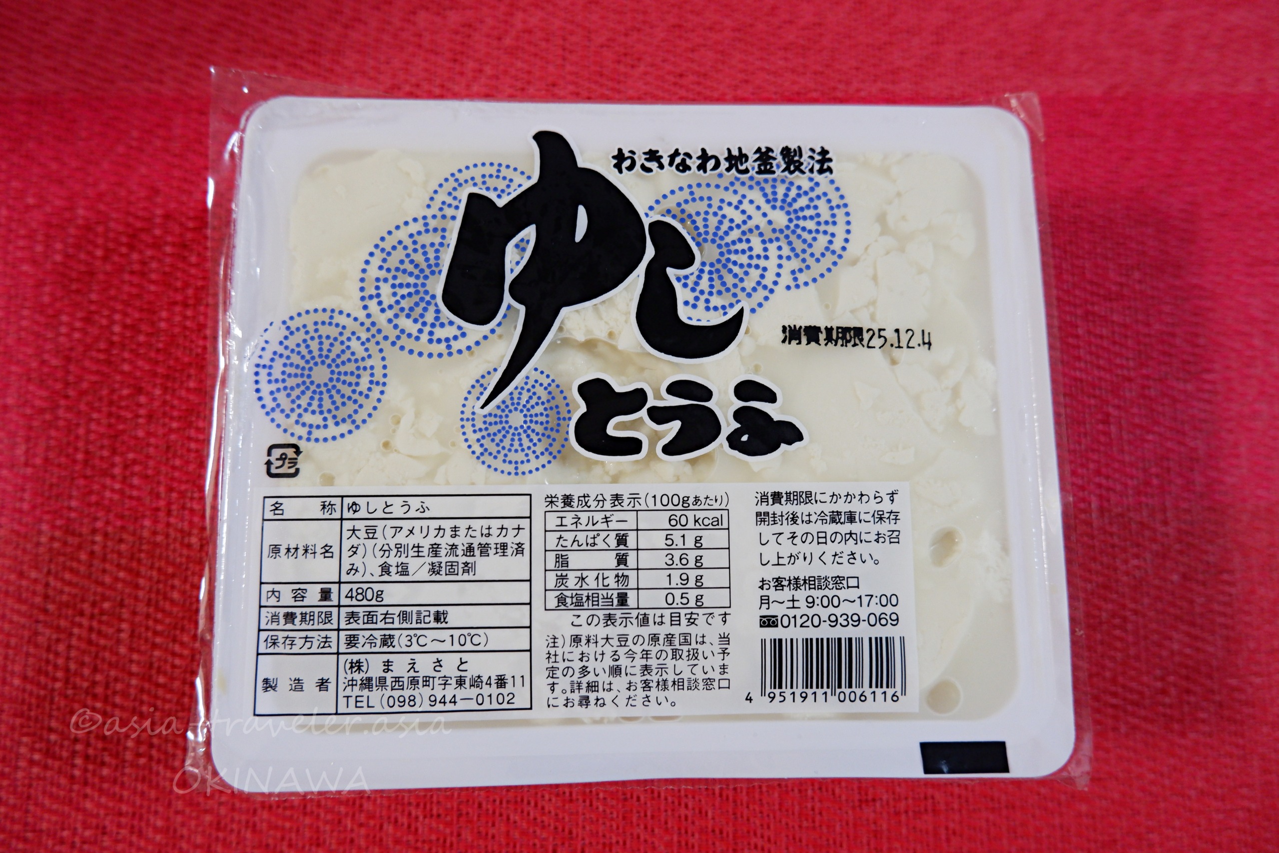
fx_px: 817
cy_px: 426
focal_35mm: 23
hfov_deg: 76.1
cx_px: 640
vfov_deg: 55.1
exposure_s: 1/34
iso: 1250
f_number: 4
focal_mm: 15
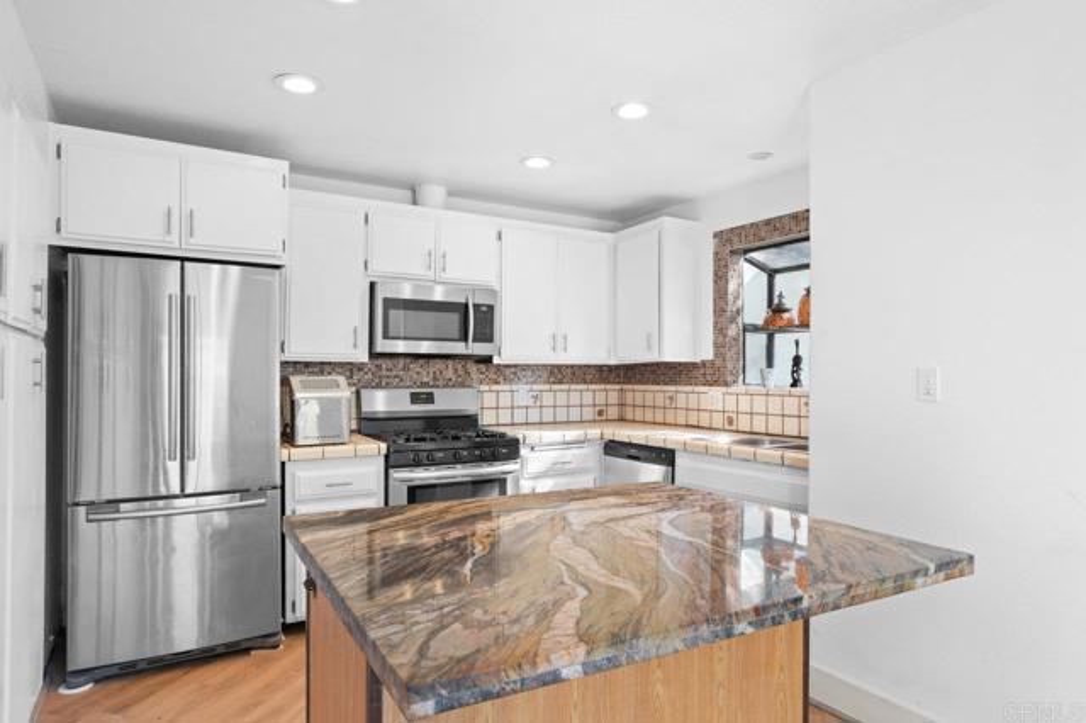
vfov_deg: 59.4
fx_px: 633
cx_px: 543
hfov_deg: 81.2
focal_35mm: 21
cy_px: 362
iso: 100
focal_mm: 14
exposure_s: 1/1.67
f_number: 8
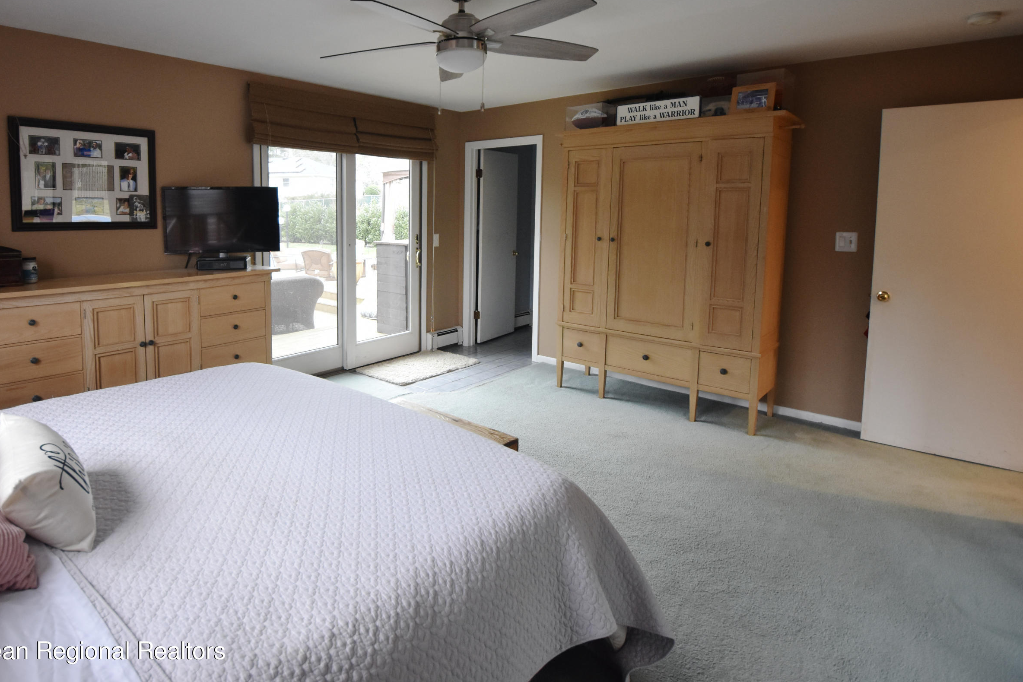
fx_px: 540
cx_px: 404
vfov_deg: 63.7
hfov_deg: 85.7
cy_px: 257
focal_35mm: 19
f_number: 3.5
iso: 1250
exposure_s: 1/60
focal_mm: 10
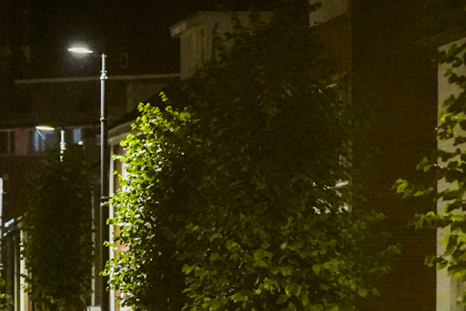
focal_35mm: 377
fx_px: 4878
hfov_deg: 5.5
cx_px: 225
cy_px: 415
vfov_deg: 3.6
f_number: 2.8
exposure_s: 1/30
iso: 6400
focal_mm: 110
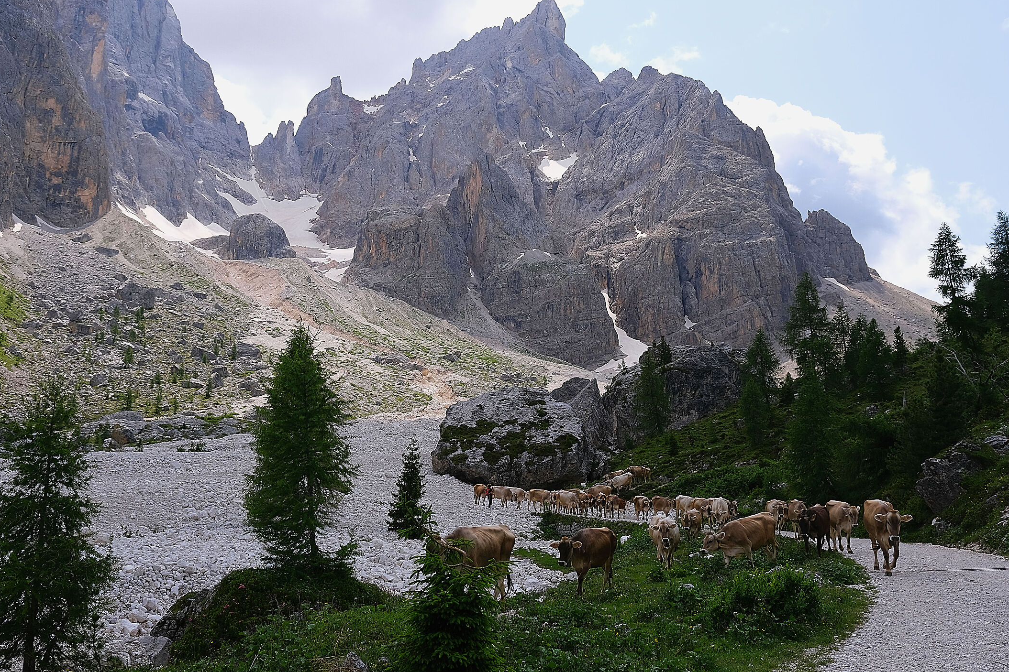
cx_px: 499
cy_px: 303
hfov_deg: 57.2
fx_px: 925
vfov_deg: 39.9
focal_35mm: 33
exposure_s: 1/800
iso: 200
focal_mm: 19.2
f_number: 5.6
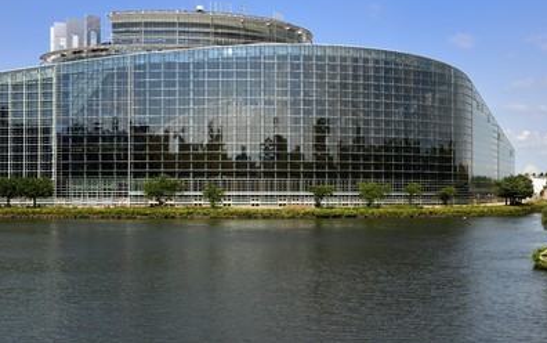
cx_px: 279
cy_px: 155
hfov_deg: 30.6
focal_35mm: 67
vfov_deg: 19.4
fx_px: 999
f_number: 14
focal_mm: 62
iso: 200
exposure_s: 1/250
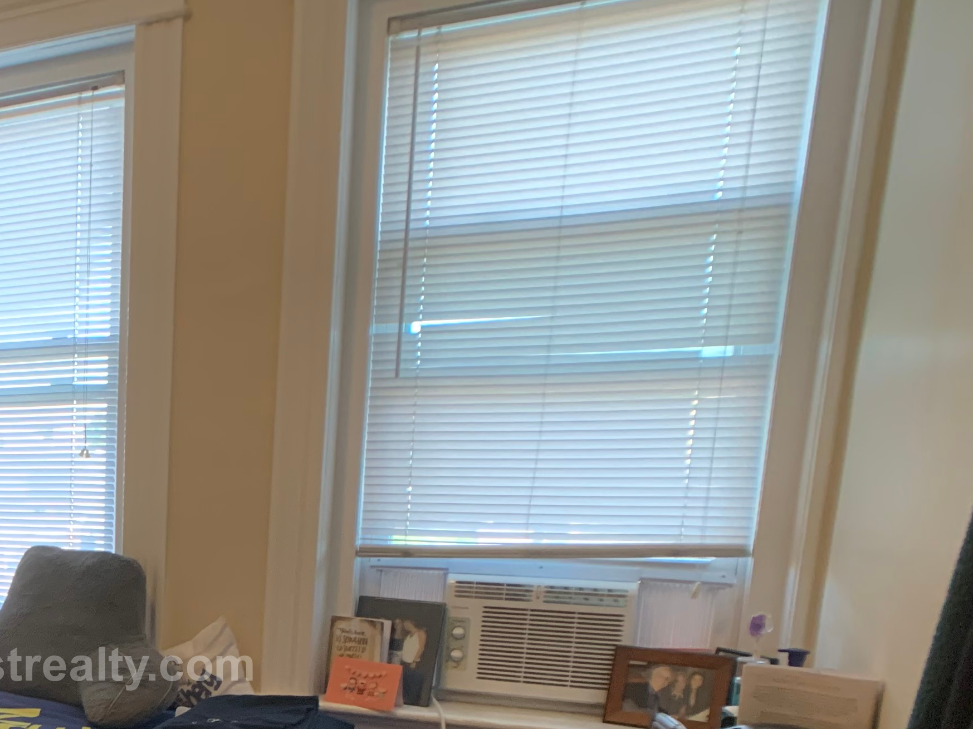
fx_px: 1686
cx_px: -77
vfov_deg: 23.7
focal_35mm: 60
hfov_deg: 29.3
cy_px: 668
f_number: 1.8
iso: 200
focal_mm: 4.25
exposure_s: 1/60
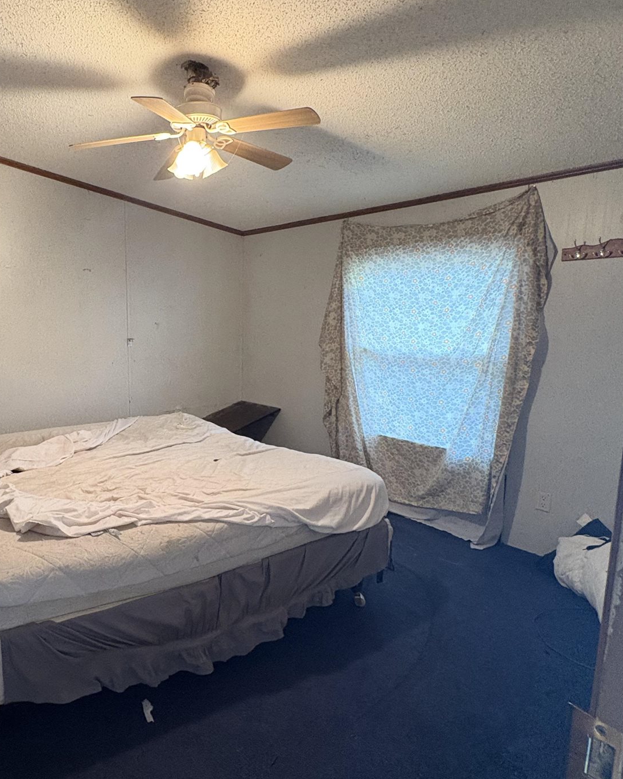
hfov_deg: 58.1
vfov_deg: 72.6
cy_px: 388
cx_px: 166
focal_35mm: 23
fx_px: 530
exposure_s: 1/60
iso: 500
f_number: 2.2
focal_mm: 2.22
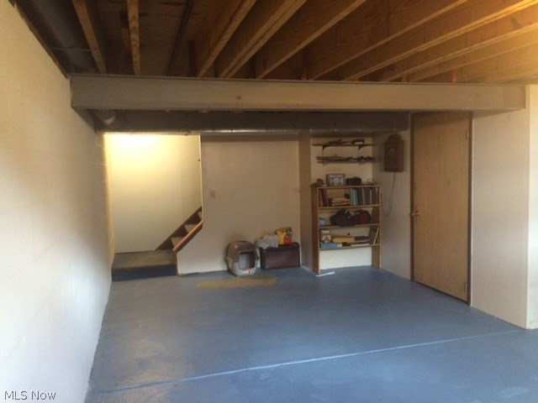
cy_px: 202
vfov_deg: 48.2
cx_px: 269
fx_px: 451
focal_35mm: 29
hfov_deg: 61.7
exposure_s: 1/24
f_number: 2.2
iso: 320
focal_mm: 4.15
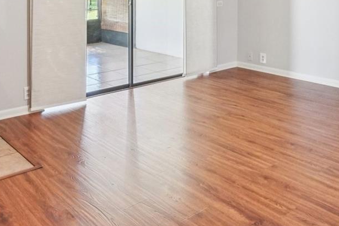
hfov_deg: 49.0
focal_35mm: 39
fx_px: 367
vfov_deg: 30.2
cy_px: -31
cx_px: 125
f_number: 8
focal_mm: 10
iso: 640
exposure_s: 1/30
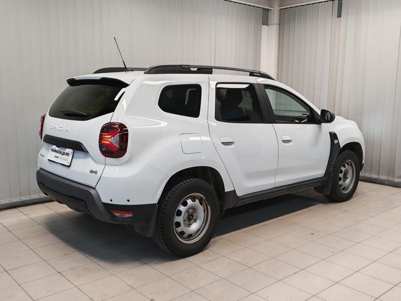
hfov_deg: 52.6
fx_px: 405
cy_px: 150
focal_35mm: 35
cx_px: 200
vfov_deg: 40.7
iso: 64
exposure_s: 1/50
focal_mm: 5.4
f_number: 1.6
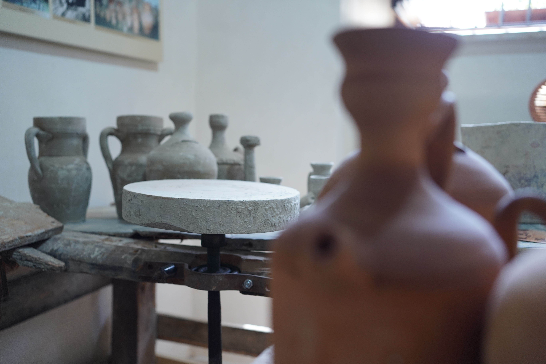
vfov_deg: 37.9
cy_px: 182
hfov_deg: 54.4
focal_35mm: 35
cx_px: 273
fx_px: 531
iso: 1000
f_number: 3.5
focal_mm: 35
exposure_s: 1/200
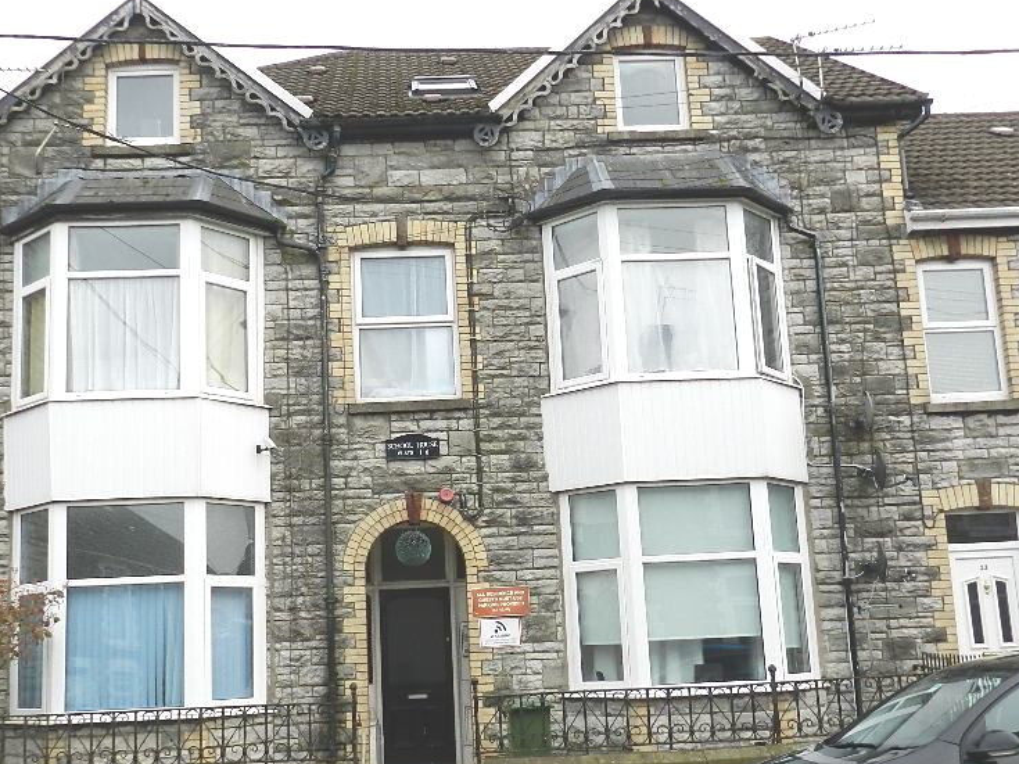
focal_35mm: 39
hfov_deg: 47.8
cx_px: 453
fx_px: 1148
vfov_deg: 36.7
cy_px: 445
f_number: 3.6
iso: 160
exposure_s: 1/640
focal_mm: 5
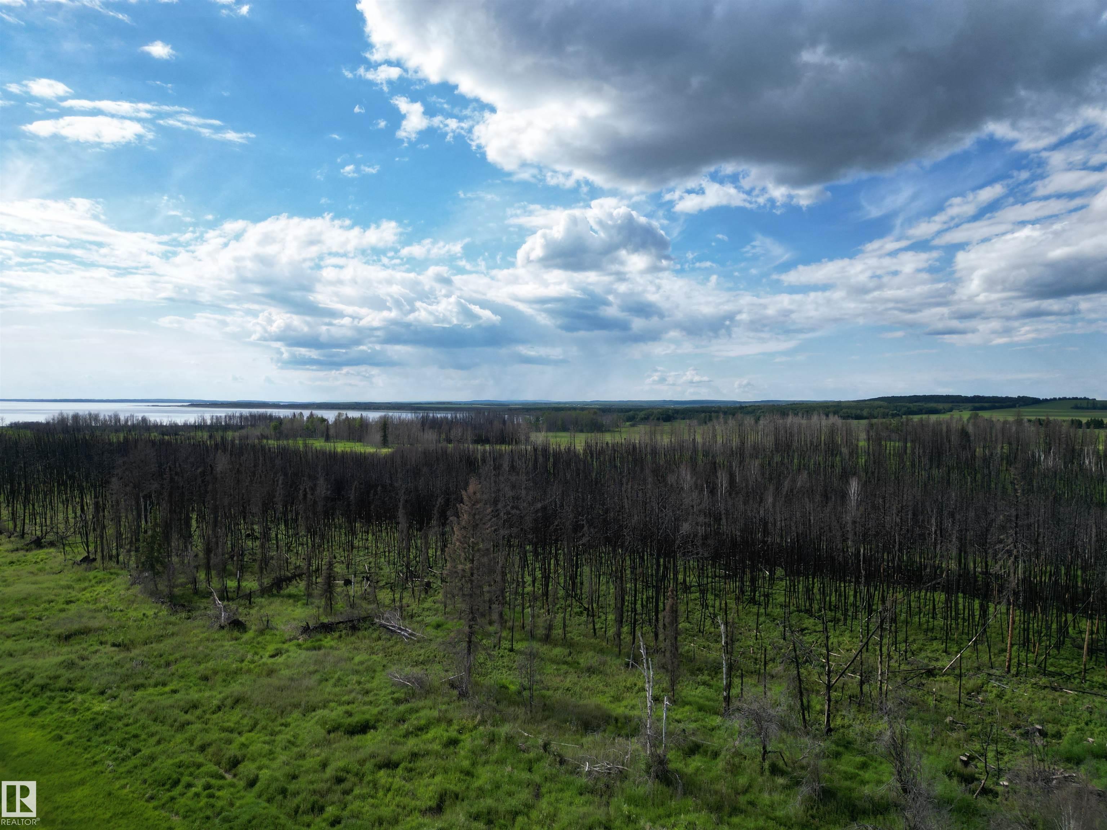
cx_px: 554
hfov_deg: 71.6
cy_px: 415
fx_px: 768
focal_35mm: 24
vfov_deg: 56.8
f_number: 1.7
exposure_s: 1/4000
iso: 110
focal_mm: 6.72
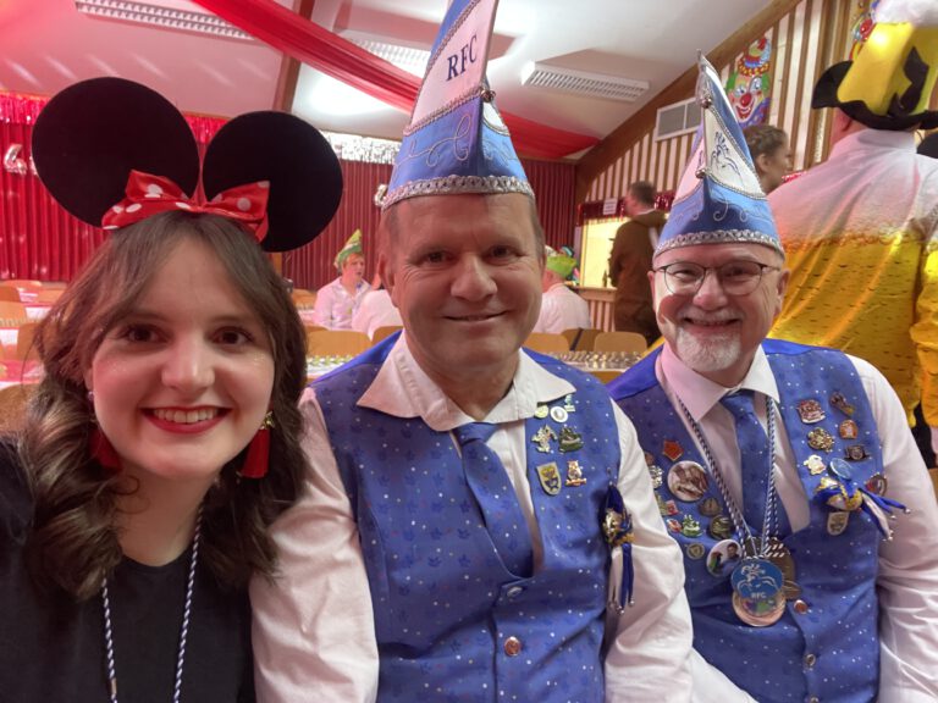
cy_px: 352
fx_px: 623
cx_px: 469
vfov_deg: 58.9
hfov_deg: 73.9
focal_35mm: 23
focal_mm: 2.71
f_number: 2.2
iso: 800
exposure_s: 1/15
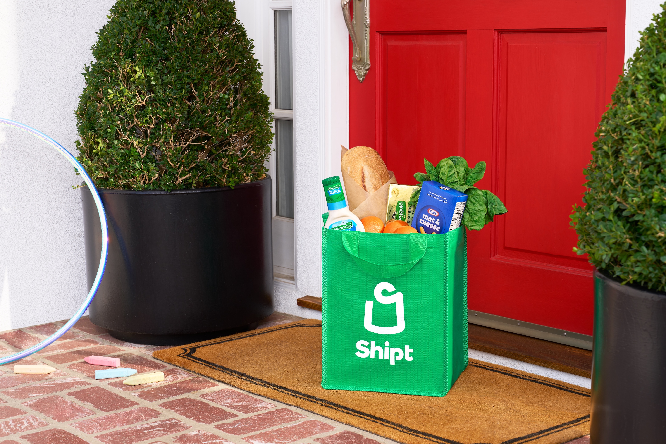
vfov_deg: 20.0
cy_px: 222
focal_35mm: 68
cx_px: 333
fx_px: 1258
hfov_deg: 29.7
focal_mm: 68
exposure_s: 1/200
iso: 160
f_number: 9
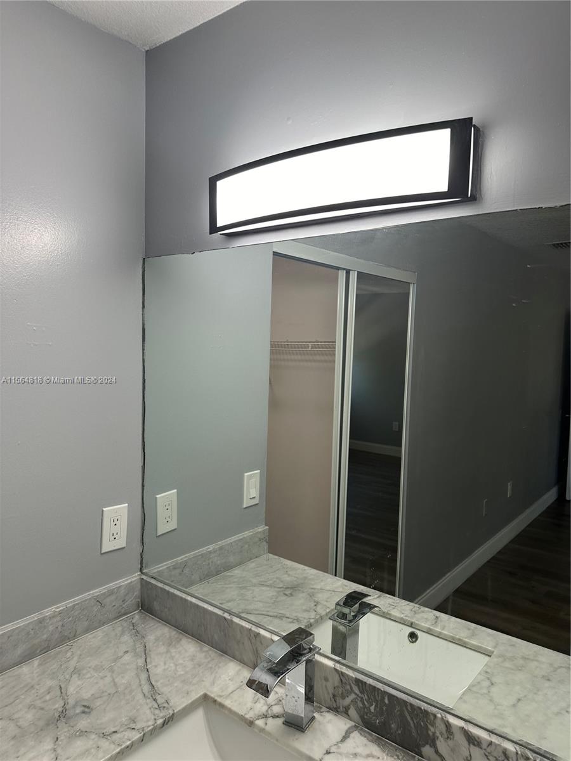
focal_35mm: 24
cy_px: 380
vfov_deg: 71.6
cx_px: 286
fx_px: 528
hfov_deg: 56.8
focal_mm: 6.86
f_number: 1.78
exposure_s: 1/120
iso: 80
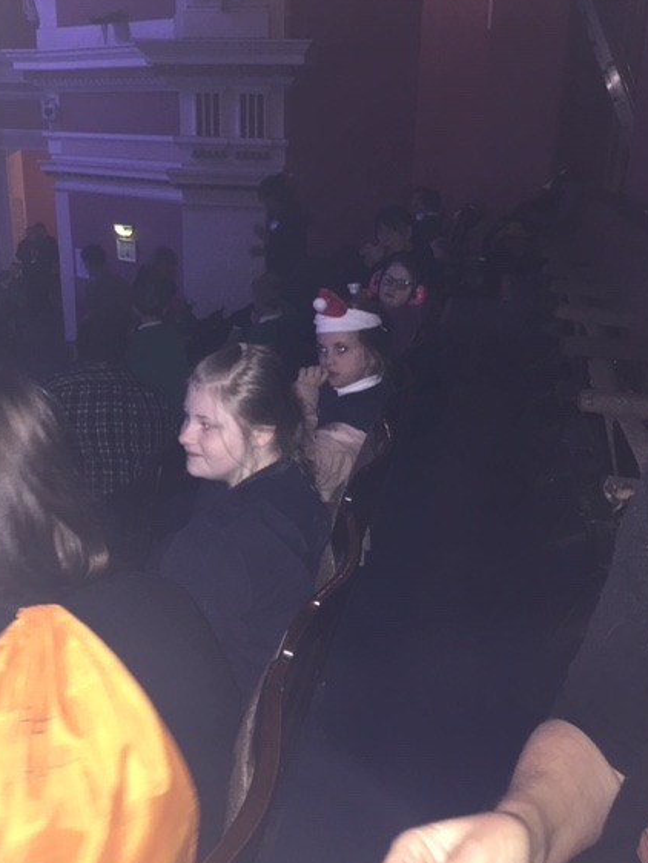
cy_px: 407
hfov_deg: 42.9
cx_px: 299
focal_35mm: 33
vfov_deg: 55.3
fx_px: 823
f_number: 2.2
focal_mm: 4.15
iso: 160
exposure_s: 1/17
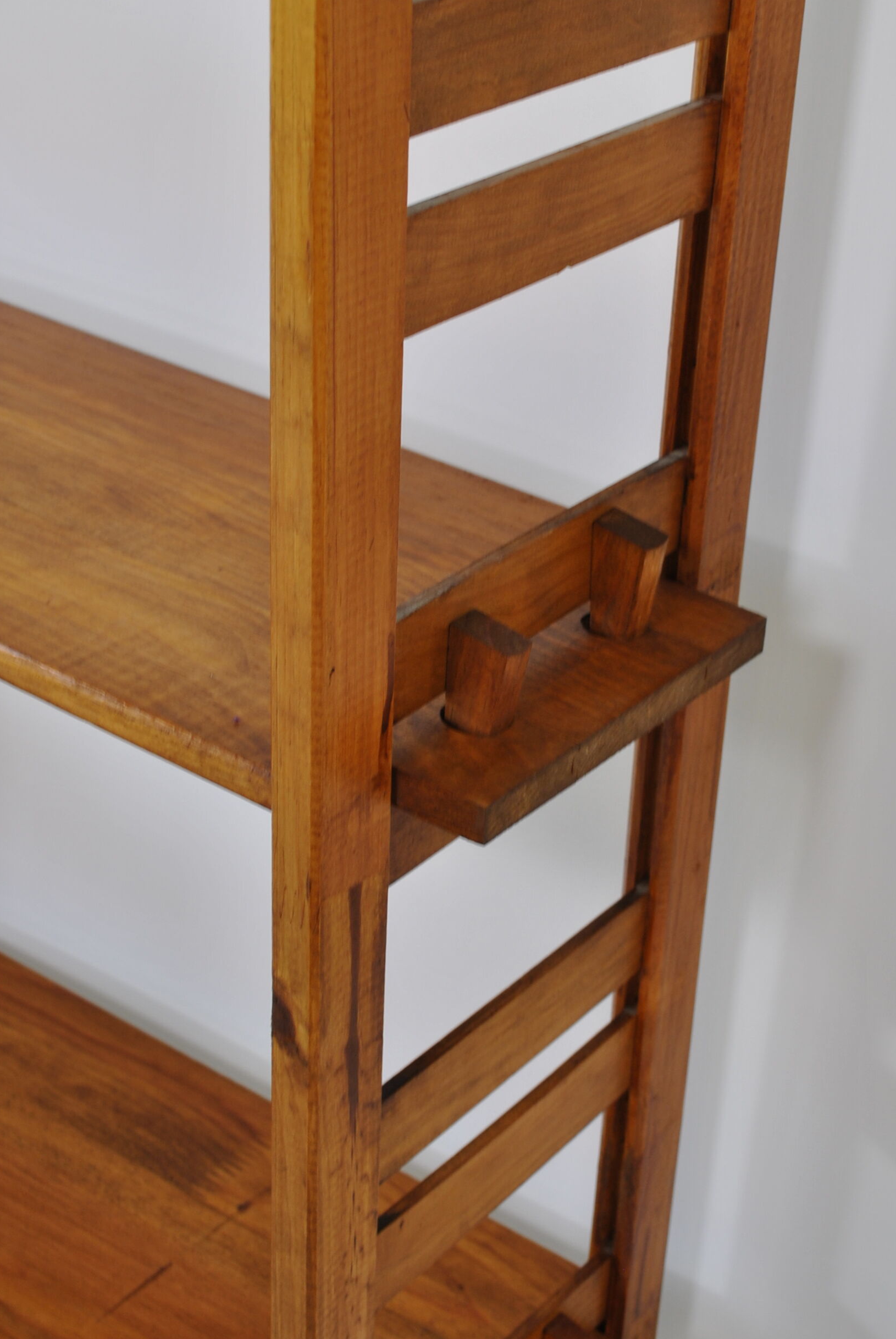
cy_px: 630
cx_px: 539
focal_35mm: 62
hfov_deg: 21.9
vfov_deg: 32.3
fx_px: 2309
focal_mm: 26
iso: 100
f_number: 7.1
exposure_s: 1/25
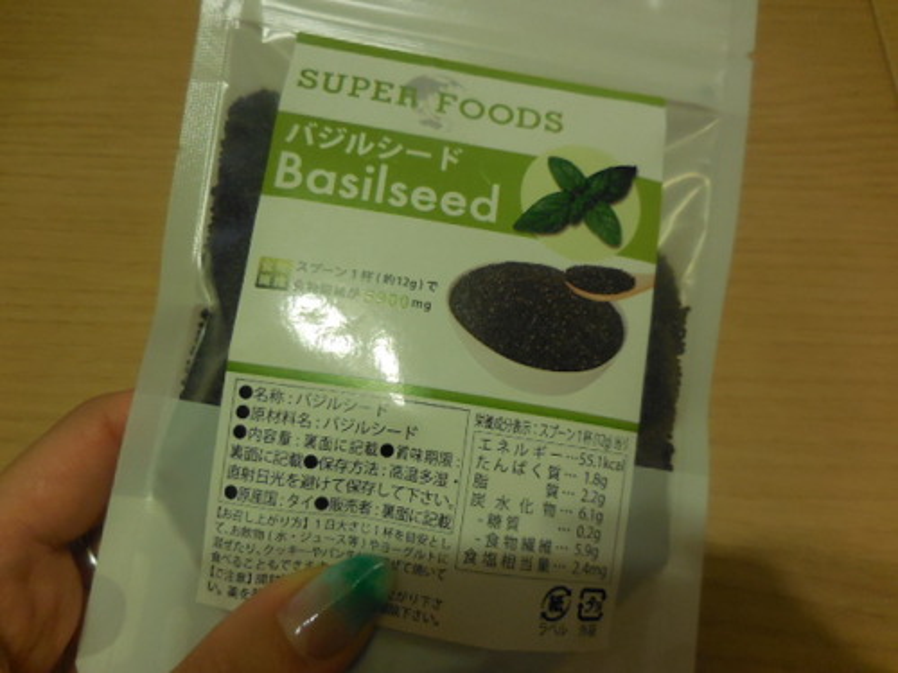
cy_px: 336
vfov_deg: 54.9
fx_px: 649
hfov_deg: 69.4
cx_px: 449
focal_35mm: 25
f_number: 3.3
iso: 400
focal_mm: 4.5
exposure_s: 1/20
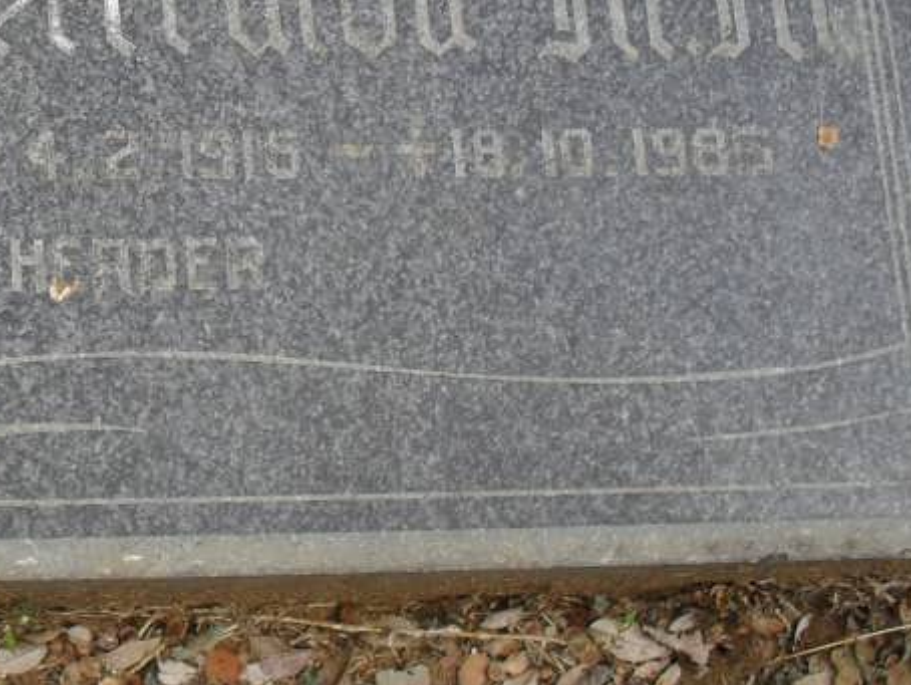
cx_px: -171
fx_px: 2923
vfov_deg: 13.1
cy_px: -46
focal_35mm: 111
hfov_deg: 17.0
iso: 100
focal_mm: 7.5
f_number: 3.6
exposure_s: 1/350
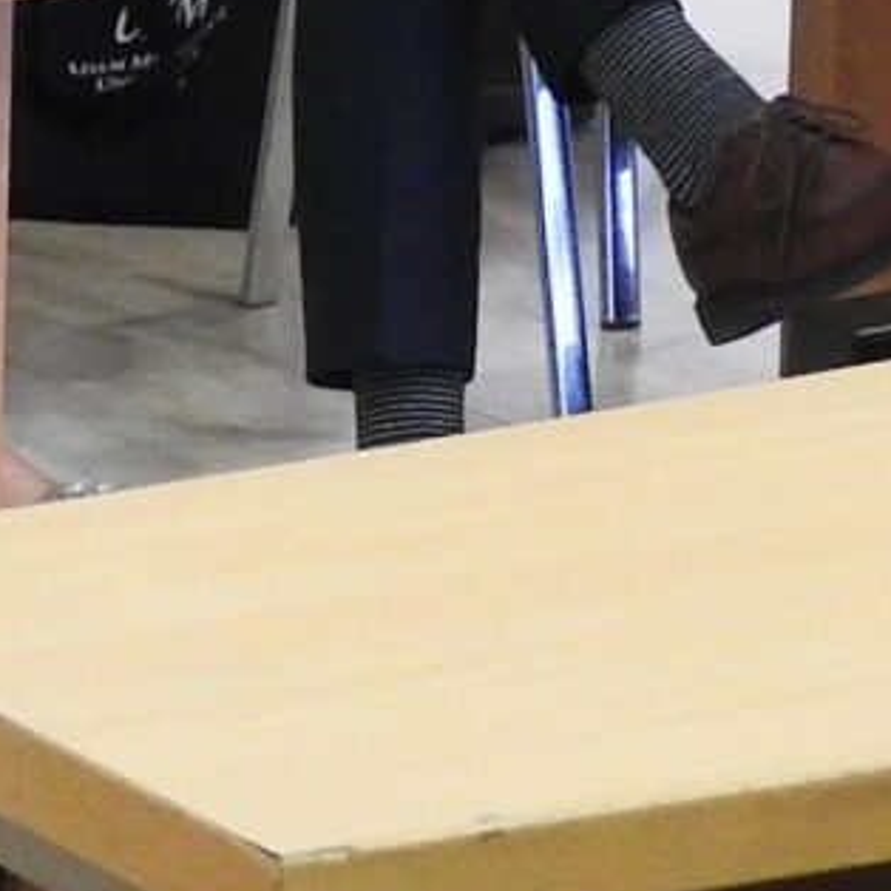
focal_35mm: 396
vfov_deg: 4.4
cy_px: -1016
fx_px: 11532
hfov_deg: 4.4
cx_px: -102
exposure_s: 1/8
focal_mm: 9.9
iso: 500
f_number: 4
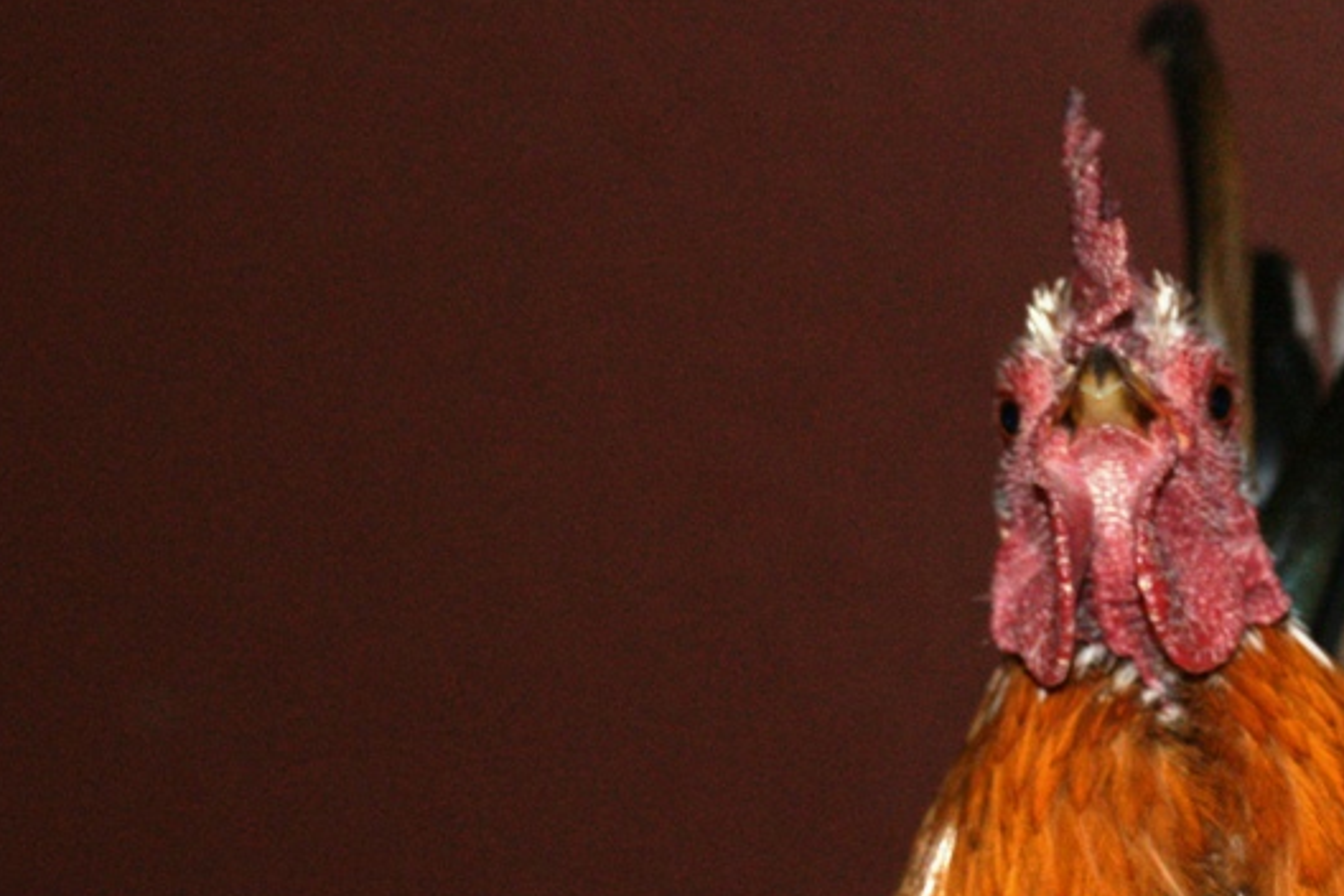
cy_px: 821
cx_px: 1245
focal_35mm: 131
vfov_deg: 10.4
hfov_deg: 15.4
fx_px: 4889
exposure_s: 1/80
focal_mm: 45
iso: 800
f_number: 5.6
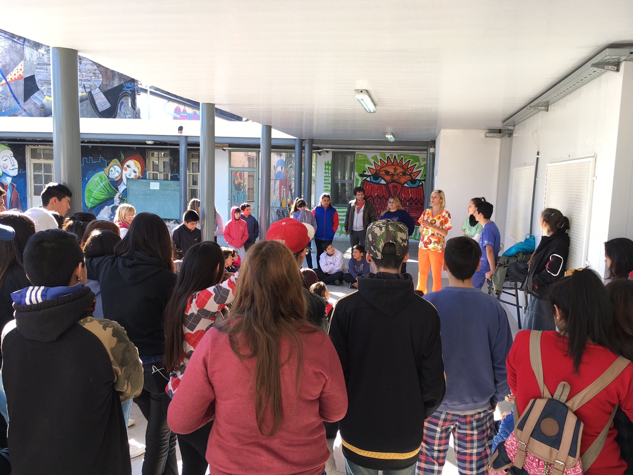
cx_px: 316
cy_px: 238
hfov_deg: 61.7
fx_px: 530
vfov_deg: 48.2
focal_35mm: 29
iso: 25
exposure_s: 1/100
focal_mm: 4.15
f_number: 2.2
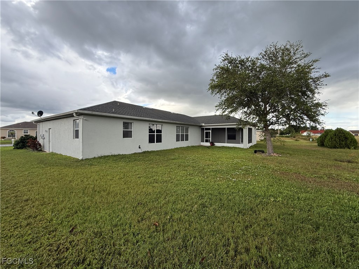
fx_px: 145
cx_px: 180
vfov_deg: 85.7
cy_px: 134
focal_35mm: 14
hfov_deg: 102.1
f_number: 2.2
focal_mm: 2.22
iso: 64
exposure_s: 1/381
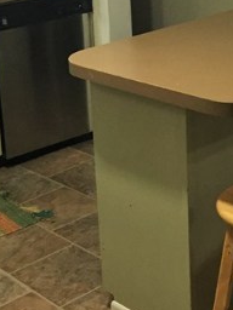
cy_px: 103
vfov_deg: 22.4
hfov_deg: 17.0
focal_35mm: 87
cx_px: 104
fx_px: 781
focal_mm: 4.15
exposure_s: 1/24
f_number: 2.2
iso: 250
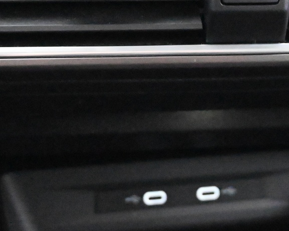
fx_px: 713
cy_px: -5
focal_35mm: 83
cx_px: 206
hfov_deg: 22.8
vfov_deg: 17.9
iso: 22800
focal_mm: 21
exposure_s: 1/30
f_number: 4
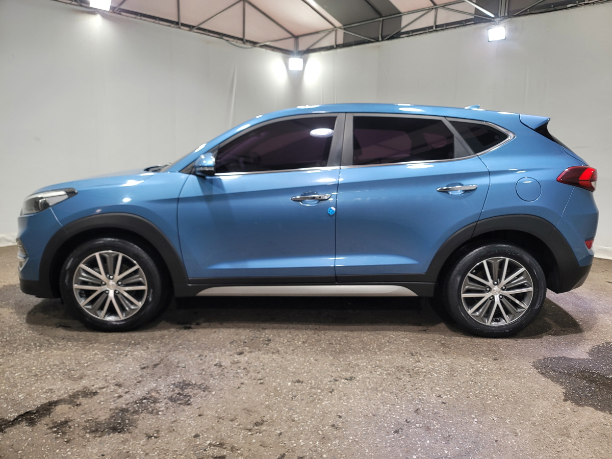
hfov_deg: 69.4
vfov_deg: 54.9
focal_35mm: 25
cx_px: 306
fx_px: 442
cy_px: 230
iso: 80
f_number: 1.8
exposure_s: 1/120
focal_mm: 7
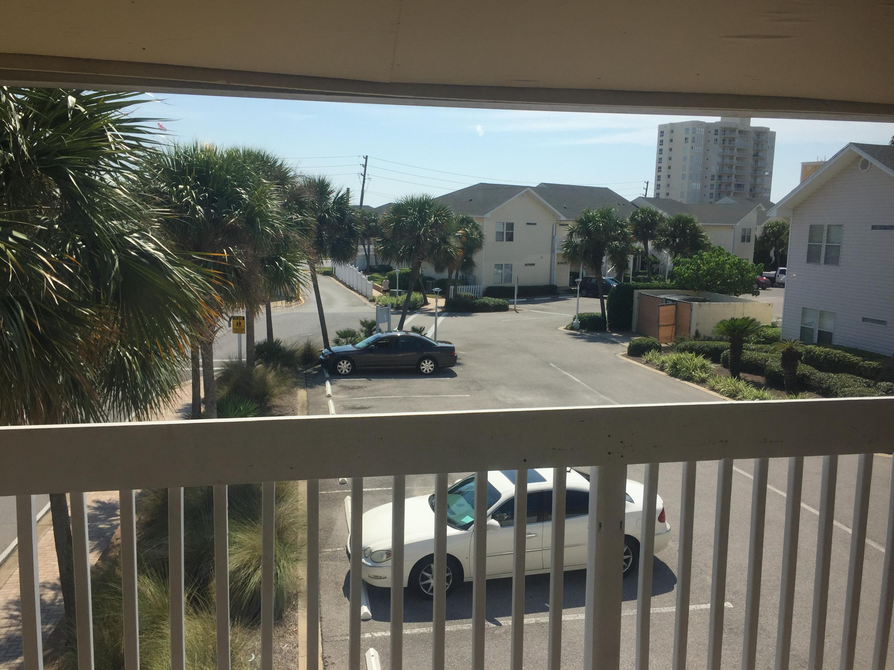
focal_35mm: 29
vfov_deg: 48.2
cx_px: 447
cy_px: 335
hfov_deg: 61.7
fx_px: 749
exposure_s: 1/2475
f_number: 2.2
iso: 32
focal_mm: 4.15
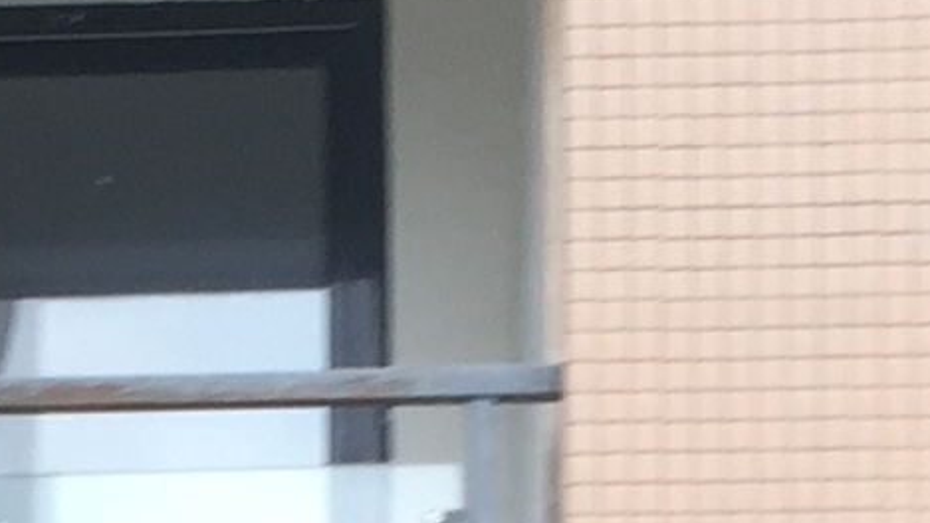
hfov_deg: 9.6
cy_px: 1714
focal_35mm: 220
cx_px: -309
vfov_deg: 5.2
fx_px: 5426
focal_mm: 4.15
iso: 32
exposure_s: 1/101
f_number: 2.2
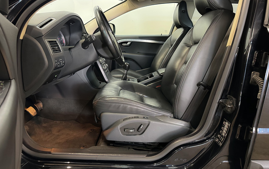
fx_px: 191
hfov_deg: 70.4
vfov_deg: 47.4
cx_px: 134
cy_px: 70
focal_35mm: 26
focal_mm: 6.86
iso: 640
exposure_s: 1/35
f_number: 1.8
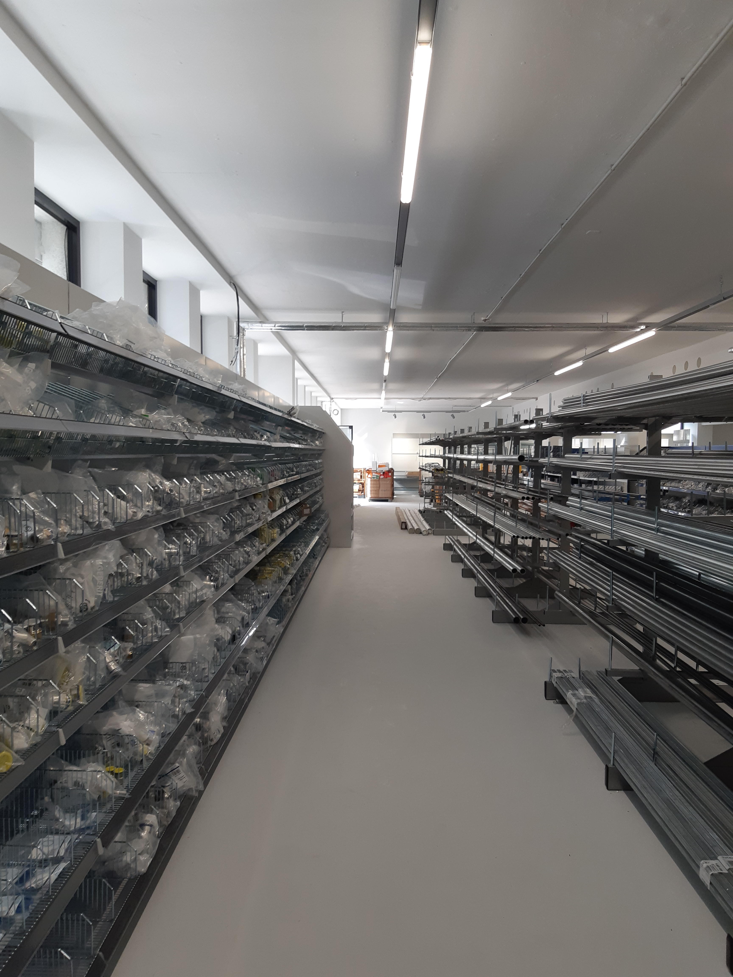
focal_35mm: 26
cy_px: 488
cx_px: 366
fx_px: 734
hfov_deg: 53.1
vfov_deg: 67.3
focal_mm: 3.93
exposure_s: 1/100
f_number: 1.7
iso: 64
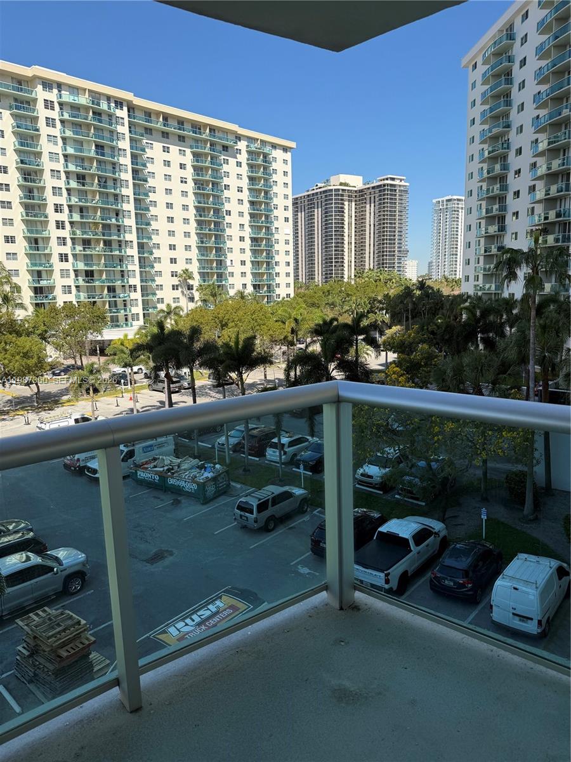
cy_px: 381
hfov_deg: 56.8
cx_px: 286
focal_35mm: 24
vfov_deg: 71.6
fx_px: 528
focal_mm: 6.76
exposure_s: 1/3145
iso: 80
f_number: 1.78
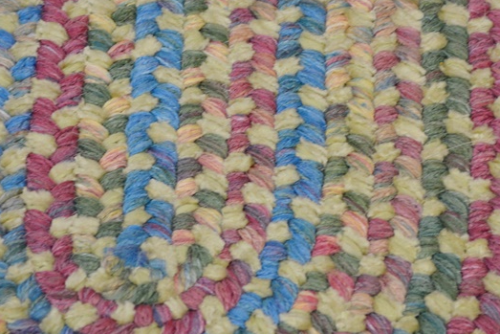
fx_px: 1971
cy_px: 127
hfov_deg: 14.5
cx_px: 258
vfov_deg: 9.7
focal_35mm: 142
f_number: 5.6
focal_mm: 55
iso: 560
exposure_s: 1/60
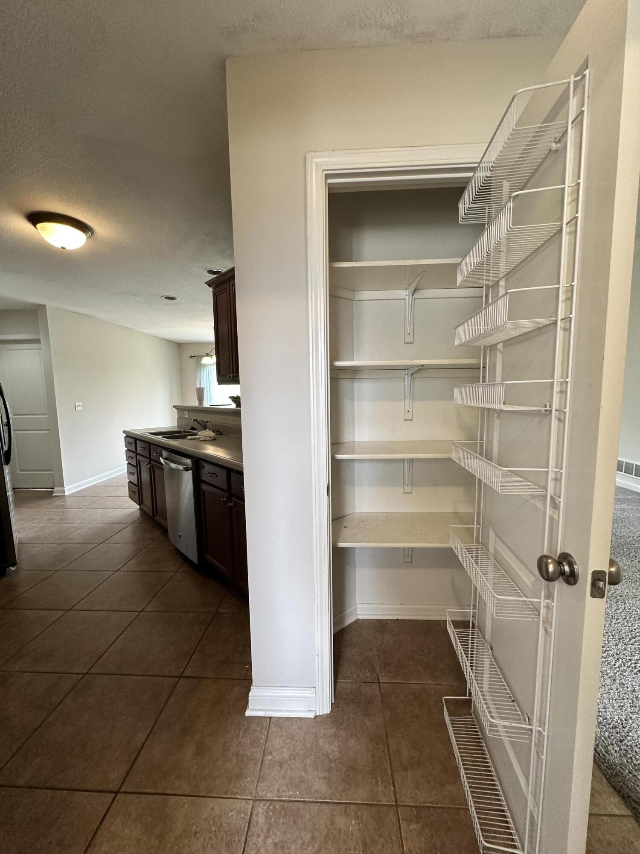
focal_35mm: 14
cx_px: 320
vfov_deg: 102.1
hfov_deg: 85.7
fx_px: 345
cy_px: 427
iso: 200
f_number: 2.2
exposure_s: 1/120
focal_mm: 2.22
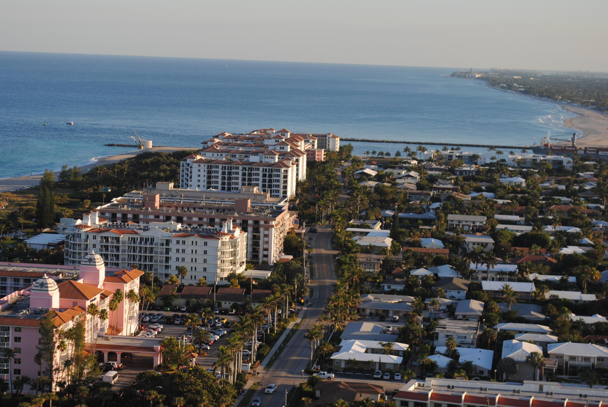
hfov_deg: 24.6
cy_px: 204
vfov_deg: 16.6
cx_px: 304
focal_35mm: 82
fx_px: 1395
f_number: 6.3
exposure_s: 1/160
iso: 100
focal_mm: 55
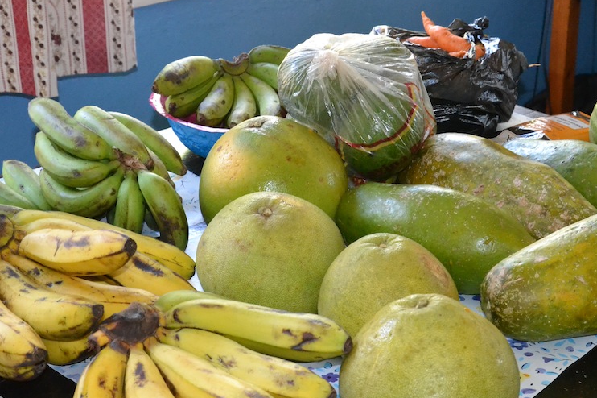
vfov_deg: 15.5
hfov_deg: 23.1
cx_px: 348
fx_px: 1459
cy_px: 167
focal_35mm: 88
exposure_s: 1/60
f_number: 6.3
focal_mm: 34
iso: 3200
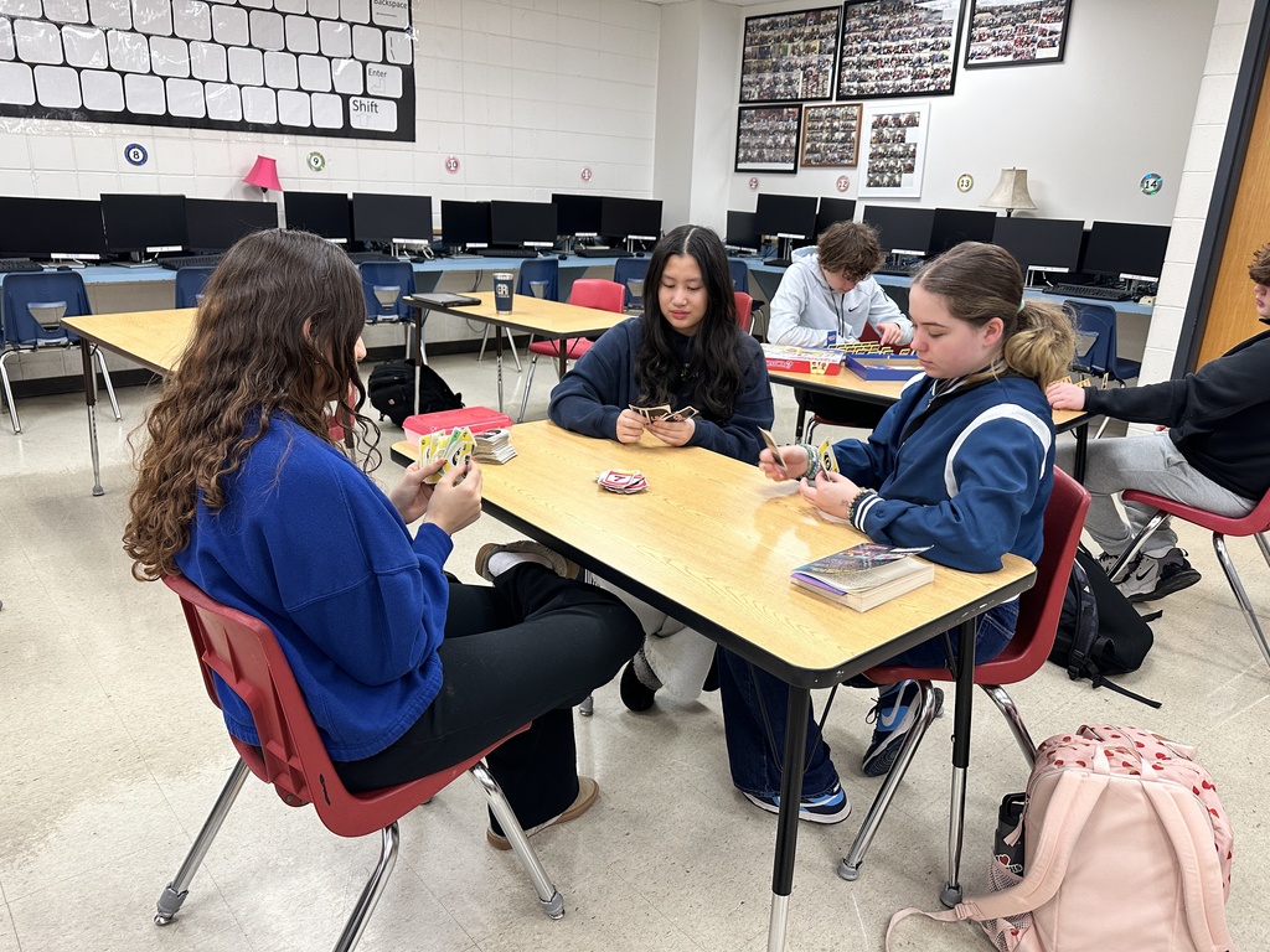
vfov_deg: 56.8
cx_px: 635
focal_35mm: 24
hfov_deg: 71.6
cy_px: 476
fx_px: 881
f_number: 1.78
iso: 200
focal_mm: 6.86
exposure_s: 1/60
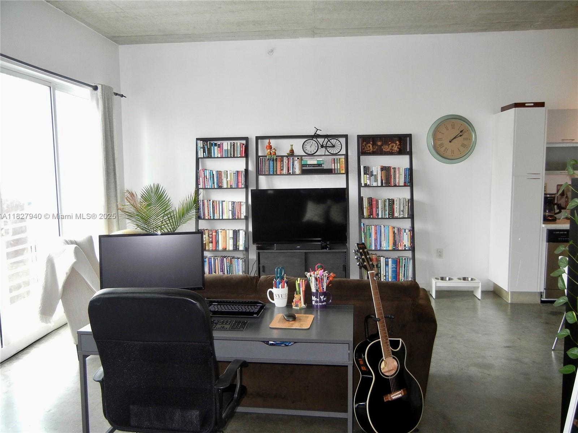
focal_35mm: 30
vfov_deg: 46.8
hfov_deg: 60.0
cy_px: 216
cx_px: 289
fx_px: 501
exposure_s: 1/30
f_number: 3.5
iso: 200
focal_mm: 5.4
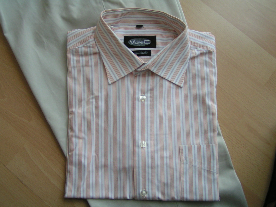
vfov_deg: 37.7
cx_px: 138
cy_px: 104
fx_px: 303
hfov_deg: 49.0
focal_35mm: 38
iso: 100
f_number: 2.8
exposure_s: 1/40
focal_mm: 5.8
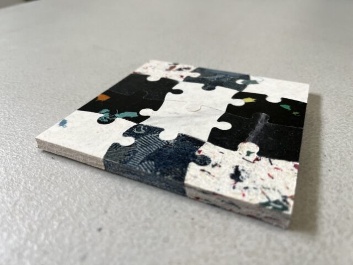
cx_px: 176
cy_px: 132
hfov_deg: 67.3
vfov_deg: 53.1
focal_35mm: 26
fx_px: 265
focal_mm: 5.1
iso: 32
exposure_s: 1/117
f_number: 1.6
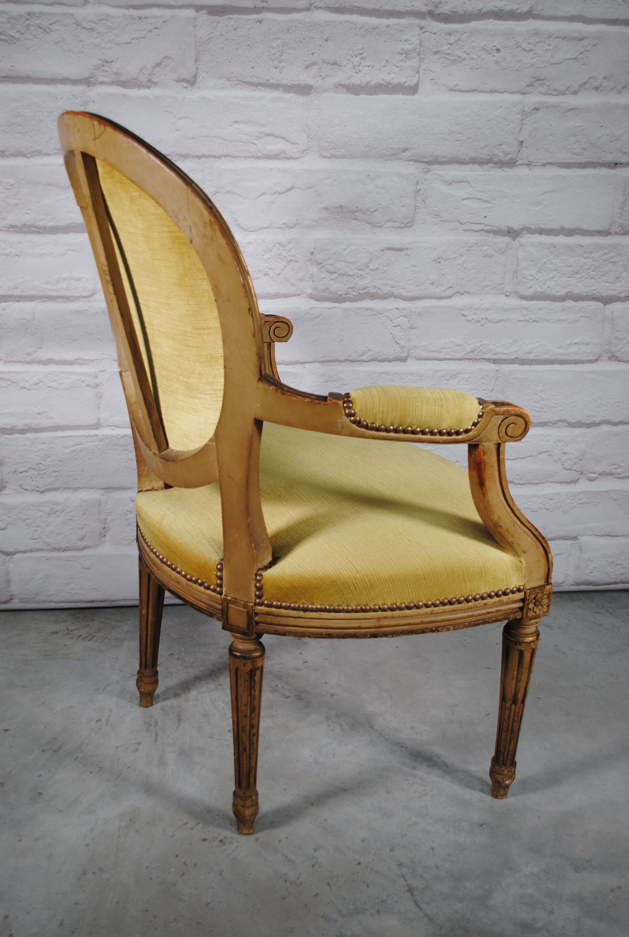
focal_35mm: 36
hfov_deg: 37.0
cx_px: 314
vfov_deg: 53.0
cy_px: 468
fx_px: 939
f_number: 4.5
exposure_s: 1/80
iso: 200
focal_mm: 24
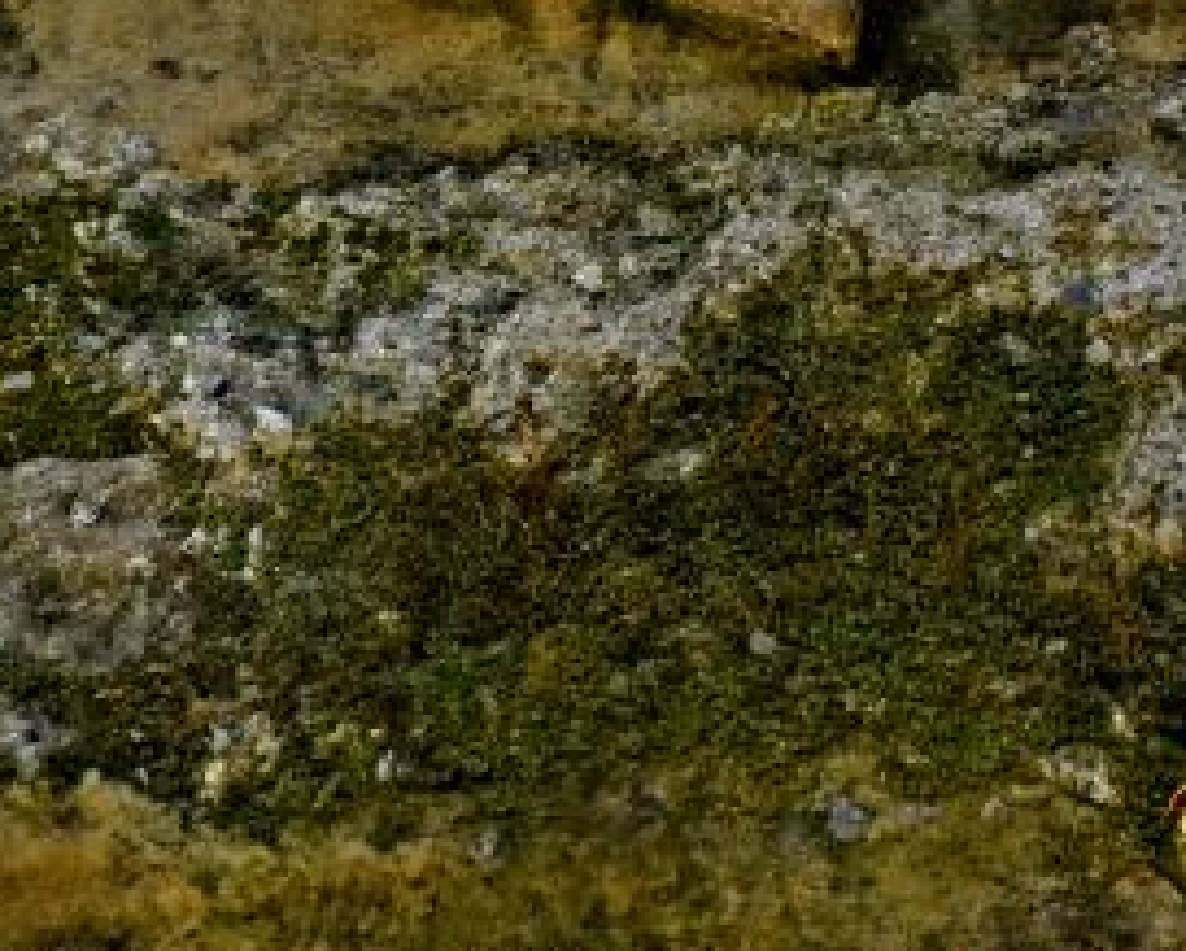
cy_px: -288
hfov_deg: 1.6
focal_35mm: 1219
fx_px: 42819
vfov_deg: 1.3
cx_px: 876
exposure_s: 1/800
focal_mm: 230
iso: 1000
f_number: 7.1
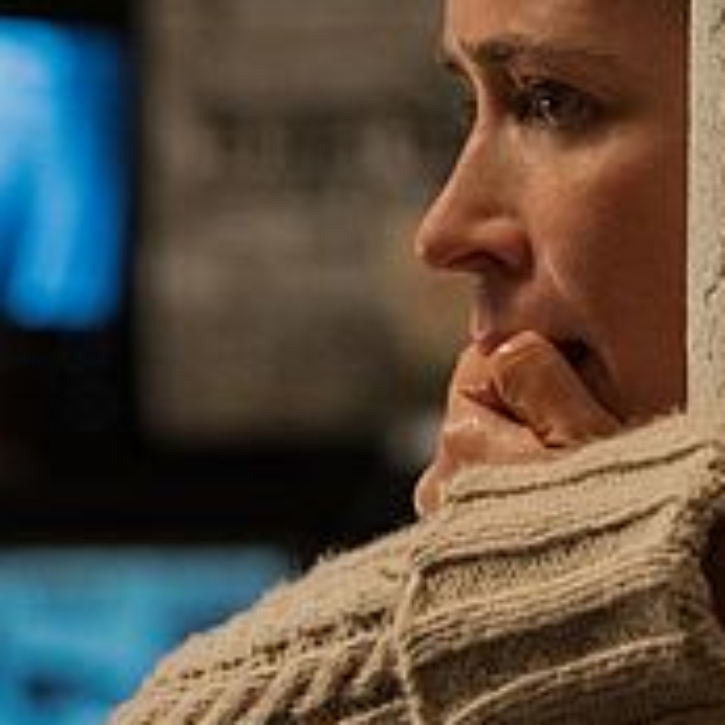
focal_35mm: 614
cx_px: 230
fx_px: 14549
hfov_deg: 2.9
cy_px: 507
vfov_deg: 2.9
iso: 6400
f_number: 7.1
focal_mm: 198
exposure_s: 1/100
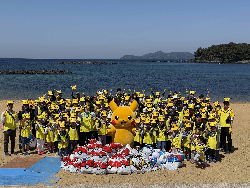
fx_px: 347
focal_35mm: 48
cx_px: 125
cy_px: 94
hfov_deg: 39.7
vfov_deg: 30.3
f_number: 1.78
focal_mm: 6.76
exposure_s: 1/9901
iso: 80
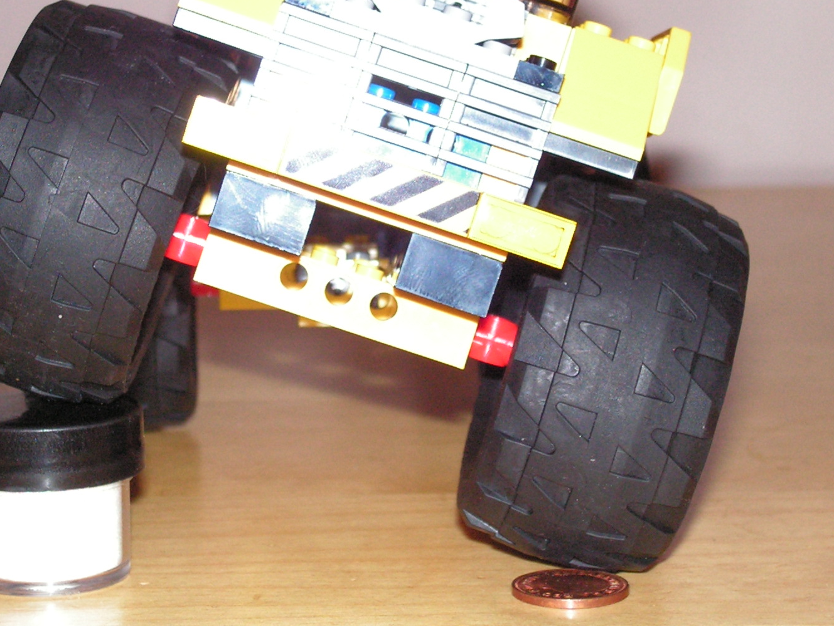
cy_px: 203
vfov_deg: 13.0
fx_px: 2747
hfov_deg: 17.3
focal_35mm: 114
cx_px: 399
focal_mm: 12.4
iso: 200
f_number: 3.3
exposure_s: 1/80
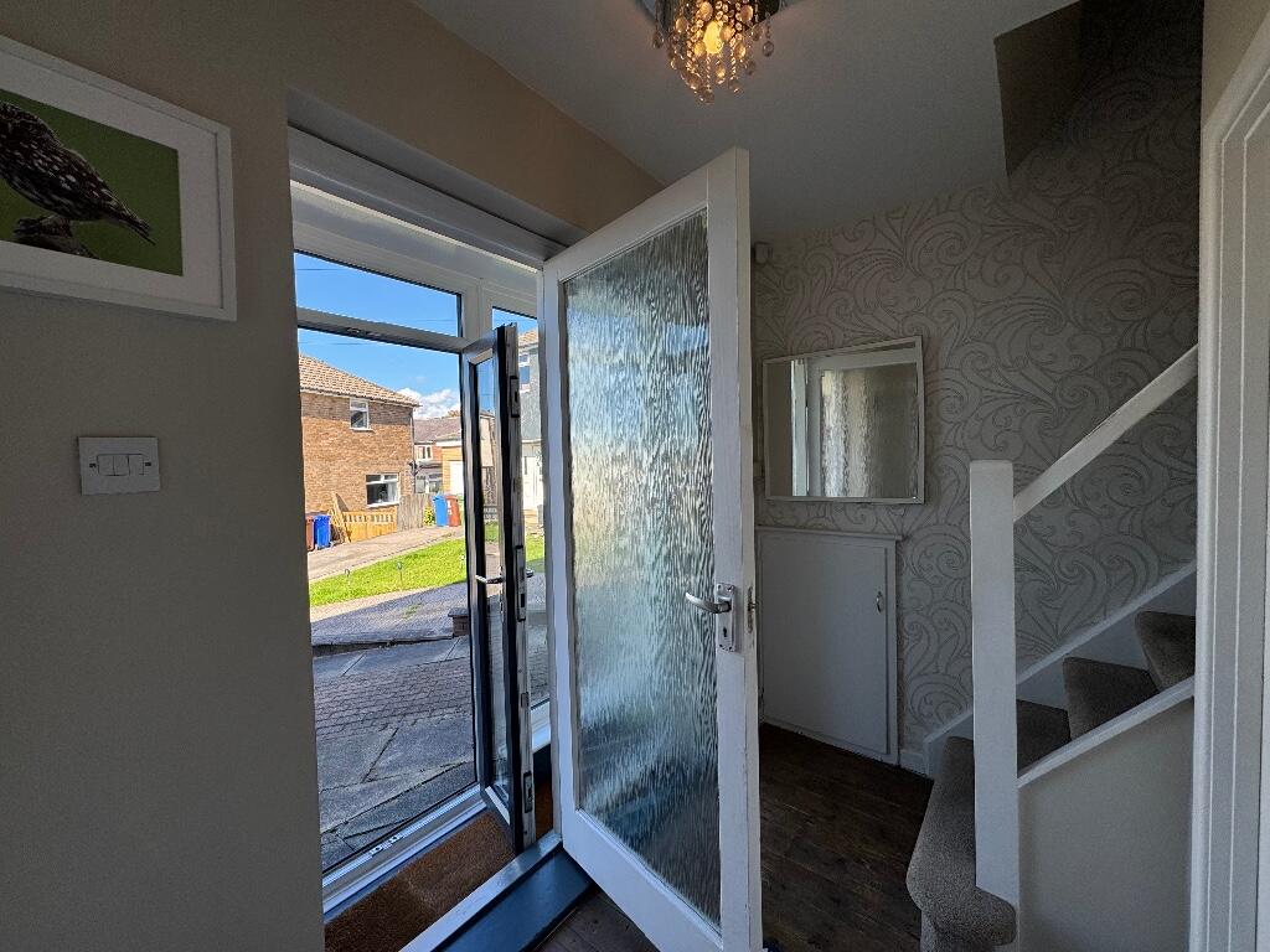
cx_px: 635
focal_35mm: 14
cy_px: 476
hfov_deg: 102.1
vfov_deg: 85.7
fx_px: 514
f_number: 2.2
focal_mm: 2.22
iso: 40
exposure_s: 1/448
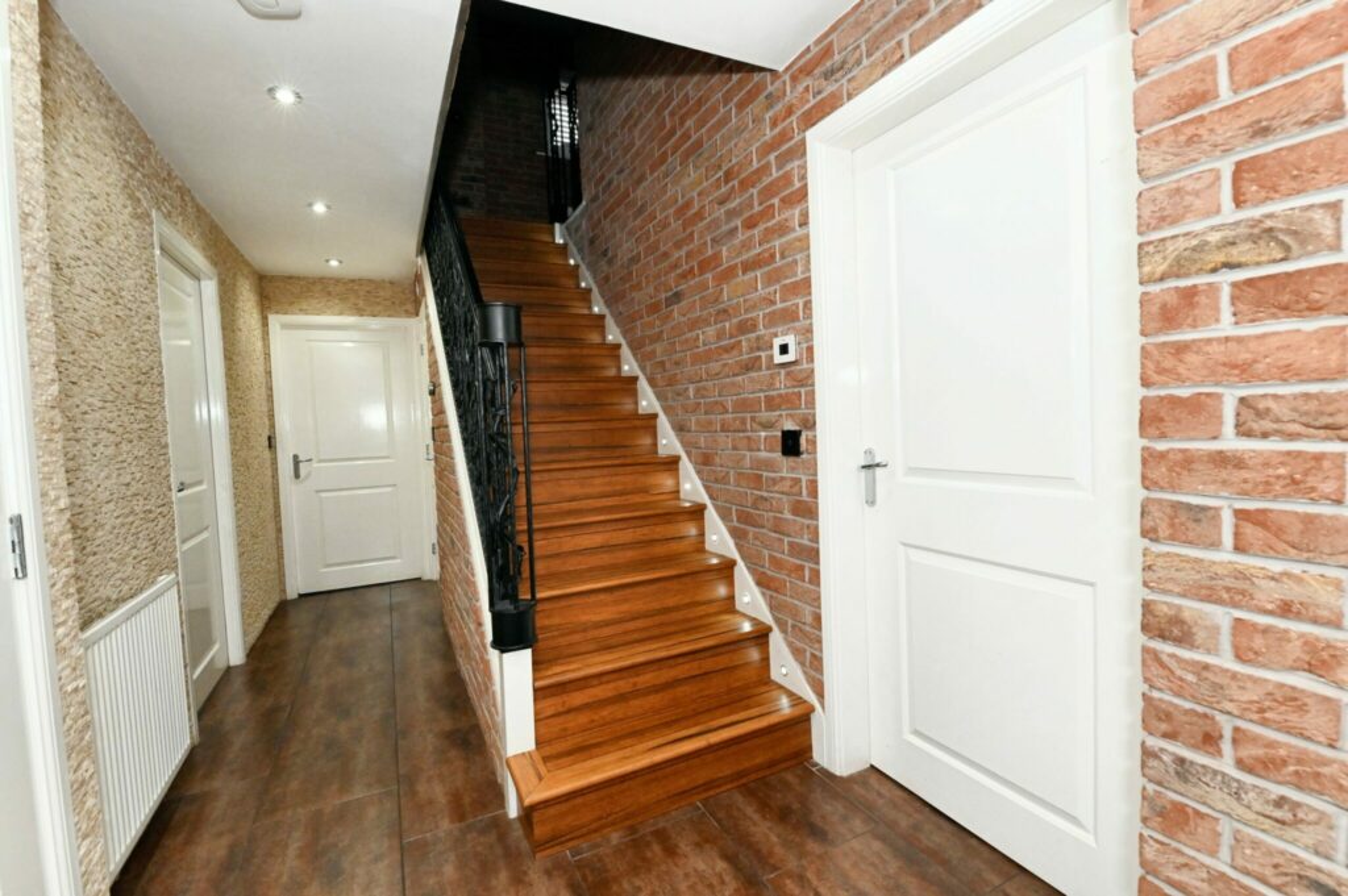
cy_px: 448
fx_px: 561
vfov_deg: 77.2
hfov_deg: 100.4
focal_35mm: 15
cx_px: 674
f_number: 10
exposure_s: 1/100
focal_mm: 15
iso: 6400
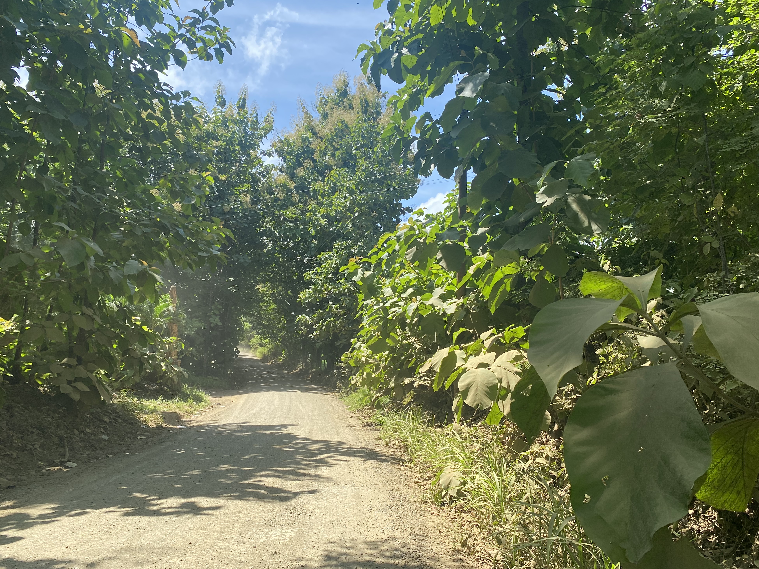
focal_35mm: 27
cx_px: 375
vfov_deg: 51.4
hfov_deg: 65.3
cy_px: 286
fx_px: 592
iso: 32
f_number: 1.8
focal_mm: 4.25
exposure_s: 1/1034
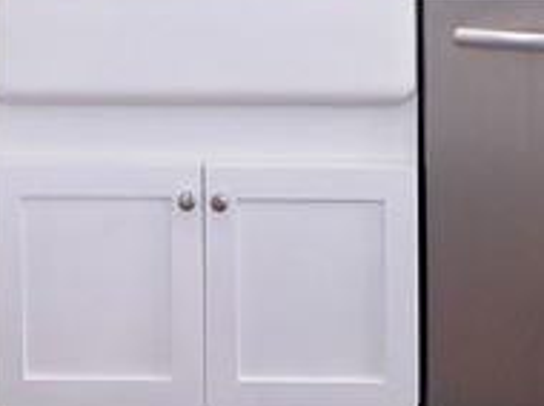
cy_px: -123
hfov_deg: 35.6
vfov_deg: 23.7
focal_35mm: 54
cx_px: 286
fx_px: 848
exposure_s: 1/125
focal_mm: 8
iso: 1250
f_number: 8
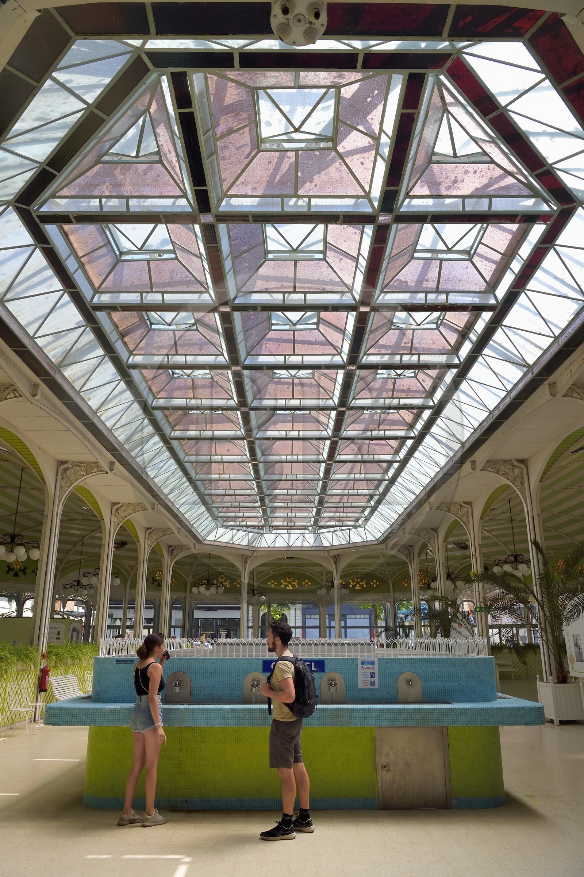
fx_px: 633
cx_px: 292
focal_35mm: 26
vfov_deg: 69.4
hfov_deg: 49.5
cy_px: 438
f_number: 11
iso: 400
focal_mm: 26
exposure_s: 1/200
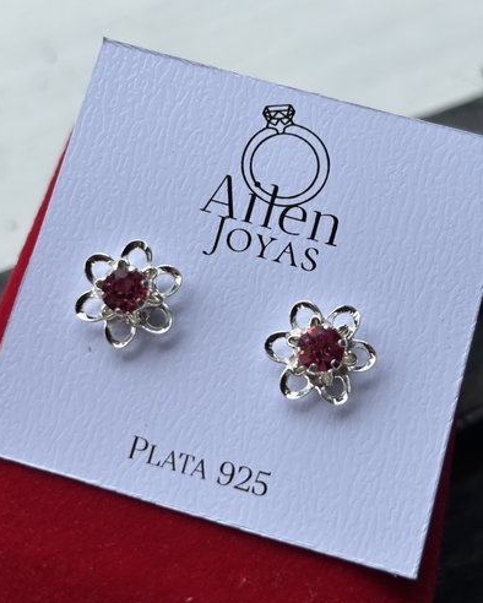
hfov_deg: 27.6
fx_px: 982
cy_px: 306
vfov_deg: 34.1
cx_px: 239
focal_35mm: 55
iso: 32
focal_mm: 5.96
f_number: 1.6
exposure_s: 1/1812
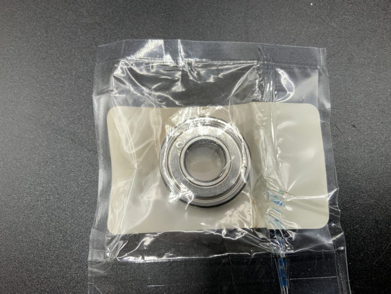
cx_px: 196
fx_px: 328
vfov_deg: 48.2
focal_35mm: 29
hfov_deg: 61.7
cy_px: 147
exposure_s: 1/220
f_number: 1.8
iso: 16
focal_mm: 3
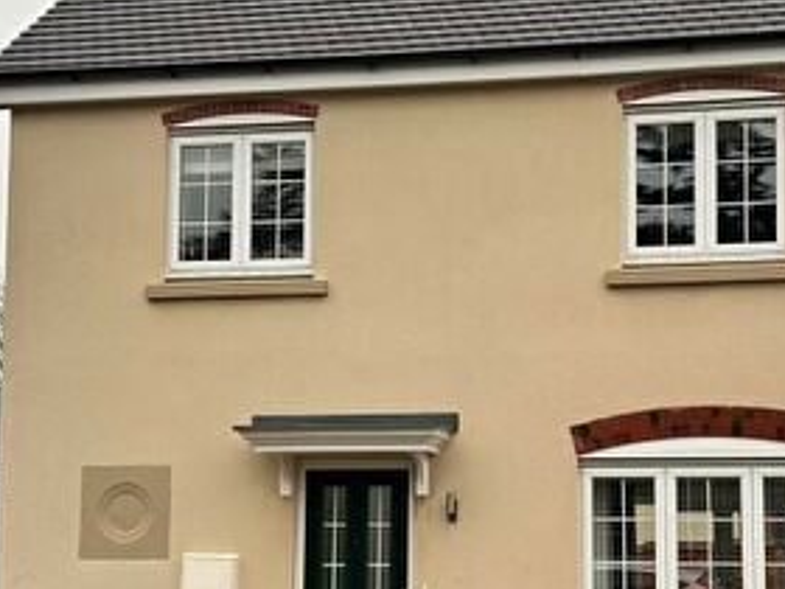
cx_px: 479
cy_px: 391
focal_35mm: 65
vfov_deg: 22.5
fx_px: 1474
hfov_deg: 29.7
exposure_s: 1/207
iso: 40
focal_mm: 5.7
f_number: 1.5
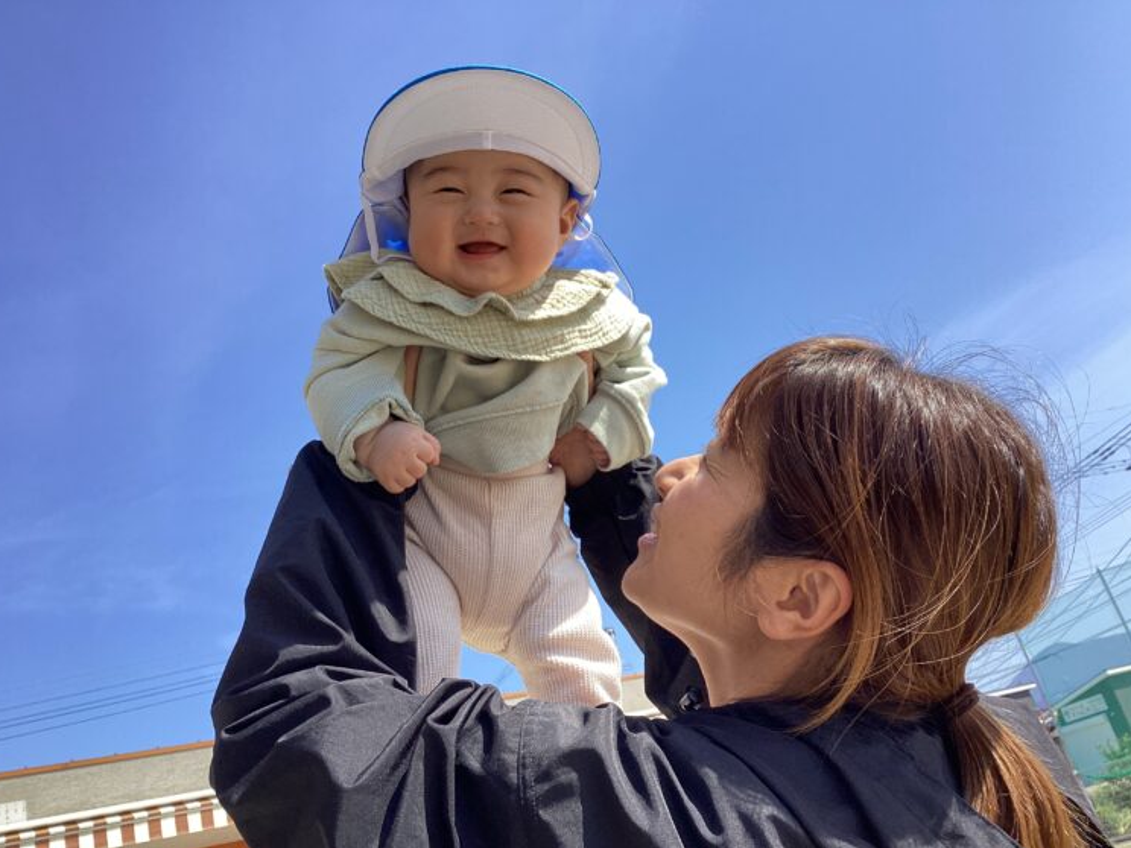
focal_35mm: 32
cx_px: 564
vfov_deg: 44.2
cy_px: 435
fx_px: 1046
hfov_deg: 56.8
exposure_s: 1/776
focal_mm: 3.3
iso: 25
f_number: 2.4
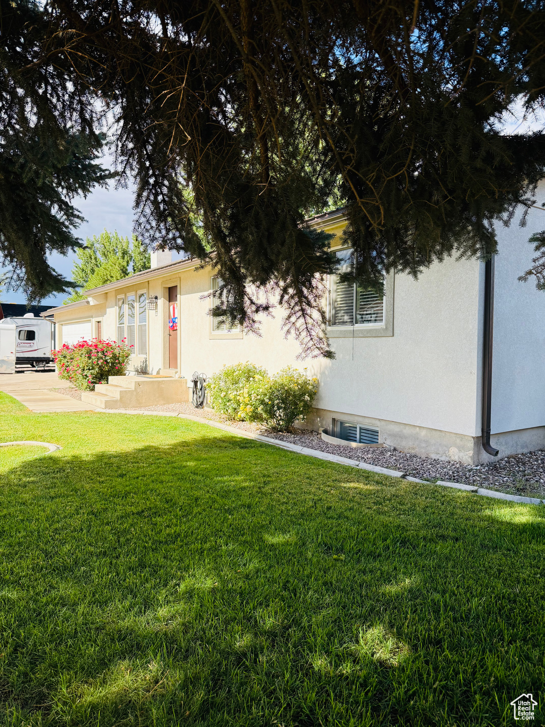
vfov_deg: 71.6
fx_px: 504
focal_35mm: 24
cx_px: 272
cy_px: 364
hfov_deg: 56.8
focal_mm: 6.76
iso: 100
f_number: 1.78
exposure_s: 1/2232
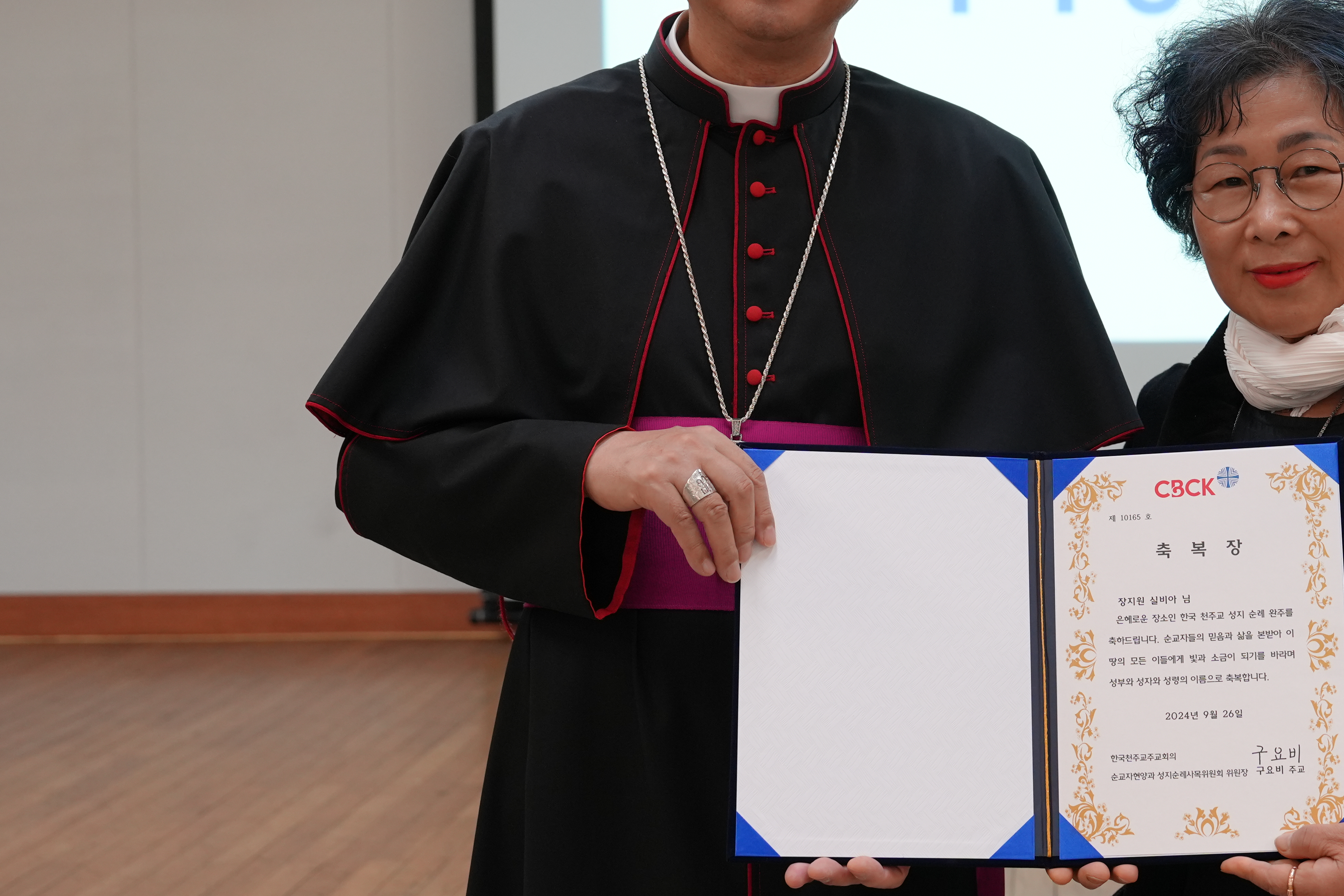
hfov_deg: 26.6
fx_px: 2800
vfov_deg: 18.2
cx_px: 1005
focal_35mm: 75
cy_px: 384
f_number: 4
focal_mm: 42
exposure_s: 1/160
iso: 1000
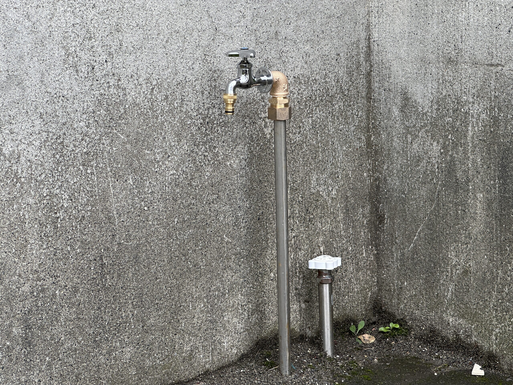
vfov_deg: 19.1
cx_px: 256
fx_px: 1141
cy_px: 192
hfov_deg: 25.3
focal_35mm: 77
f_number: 2.8
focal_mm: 9
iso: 40
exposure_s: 1/99
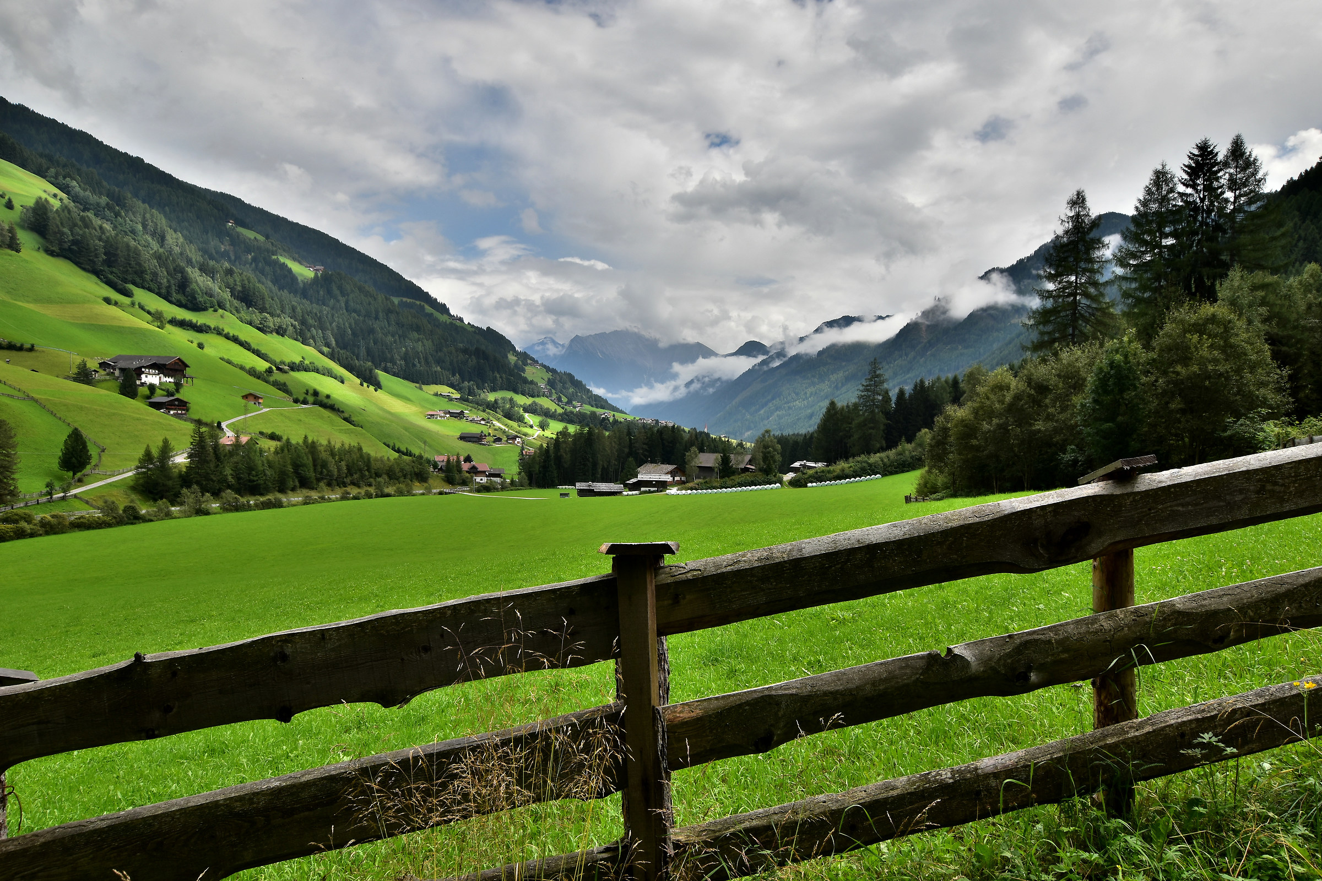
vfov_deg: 56.1
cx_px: 661
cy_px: 440
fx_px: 826
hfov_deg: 77.3
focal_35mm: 22
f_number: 10
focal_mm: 15
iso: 100
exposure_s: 1/200
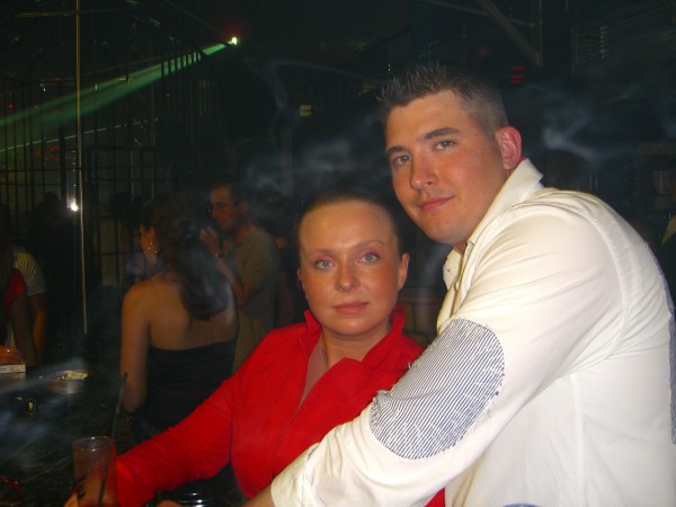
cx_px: 338
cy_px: 254
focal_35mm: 38
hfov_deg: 49.0
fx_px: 742
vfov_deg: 37.7
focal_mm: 7.9
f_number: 2.8
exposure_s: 1/60
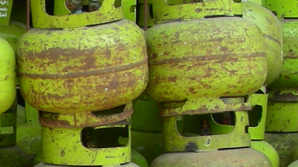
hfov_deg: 12.5
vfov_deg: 7.3
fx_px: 1303
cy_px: 227
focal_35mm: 165
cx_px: -129
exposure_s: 1/110
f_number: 4
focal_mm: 6.3
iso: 50
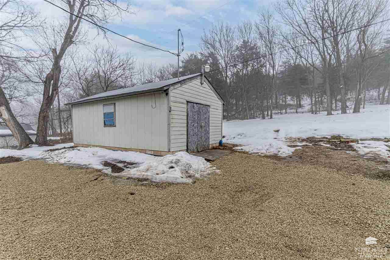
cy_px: 130
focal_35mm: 15
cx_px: 195
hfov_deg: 100.4
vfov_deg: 77.3
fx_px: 162
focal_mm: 10
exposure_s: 1/250
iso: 100
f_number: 6.3
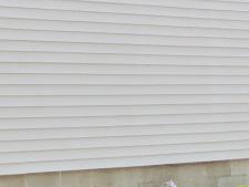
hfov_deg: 13.1
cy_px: -178
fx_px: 1080
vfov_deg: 9.3
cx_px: 71
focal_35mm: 150
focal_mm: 5.8
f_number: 3.2
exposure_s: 1/640
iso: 80
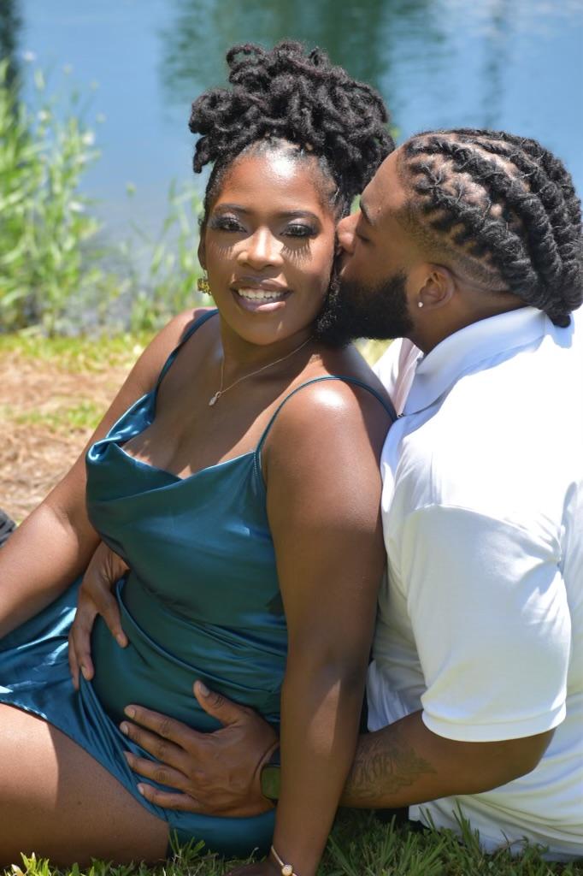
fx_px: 4740
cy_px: 438
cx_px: 292
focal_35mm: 195
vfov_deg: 10.6
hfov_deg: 7.0
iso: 100
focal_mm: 130
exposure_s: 1/200
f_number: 8
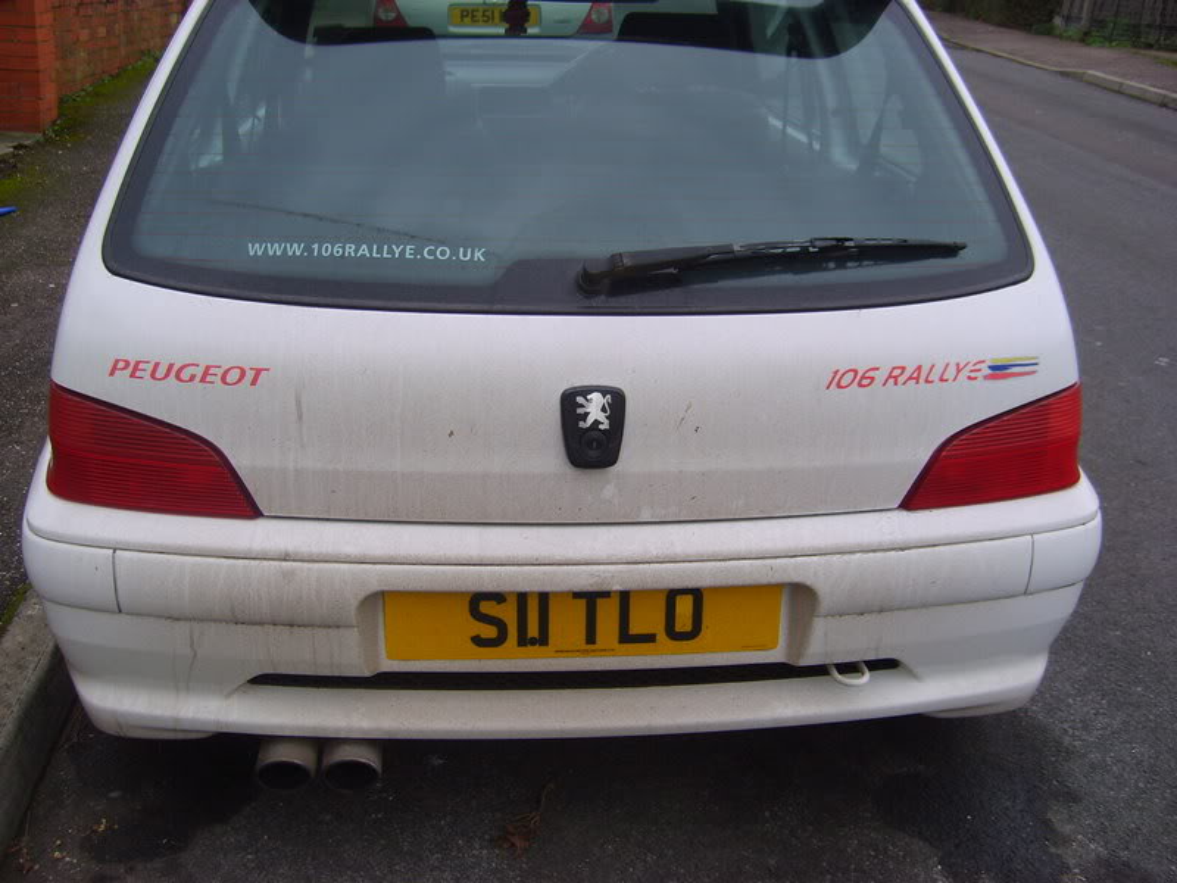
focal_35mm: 35
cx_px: 588
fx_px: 1190
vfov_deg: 40.7
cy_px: 442
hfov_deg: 52.6
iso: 50
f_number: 2.8
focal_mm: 5.8
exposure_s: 1/125
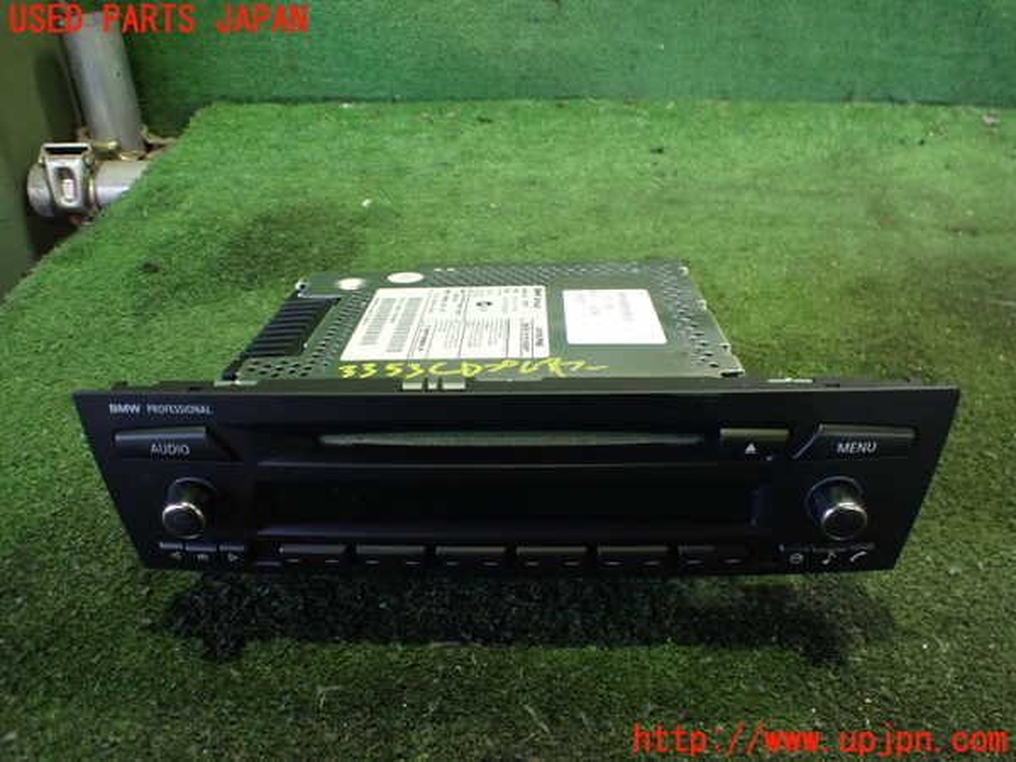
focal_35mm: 30
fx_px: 881
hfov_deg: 60.0
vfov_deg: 46.8
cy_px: 381
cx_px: 508
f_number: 2.3
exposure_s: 1/40
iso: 800
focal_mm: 5.4
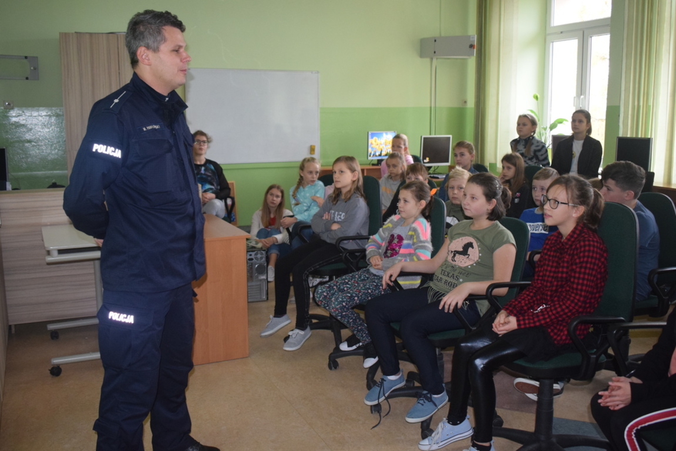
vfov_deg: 38.4
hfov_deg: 55.1
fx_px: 648
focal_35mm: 34
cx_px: 338
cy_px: 226
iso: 2000
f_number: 3.8
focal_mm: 23
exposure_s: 1/60
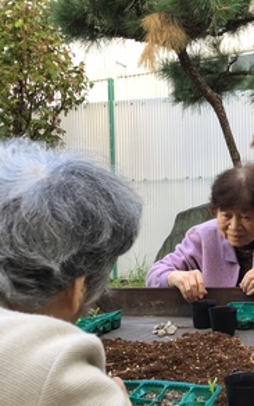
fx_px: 497
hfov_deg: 27.4
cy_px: 204
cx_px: 239
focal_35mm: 45
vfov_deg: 44.3
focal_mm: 3.3
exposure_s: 1/60
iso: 25
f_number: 2.4
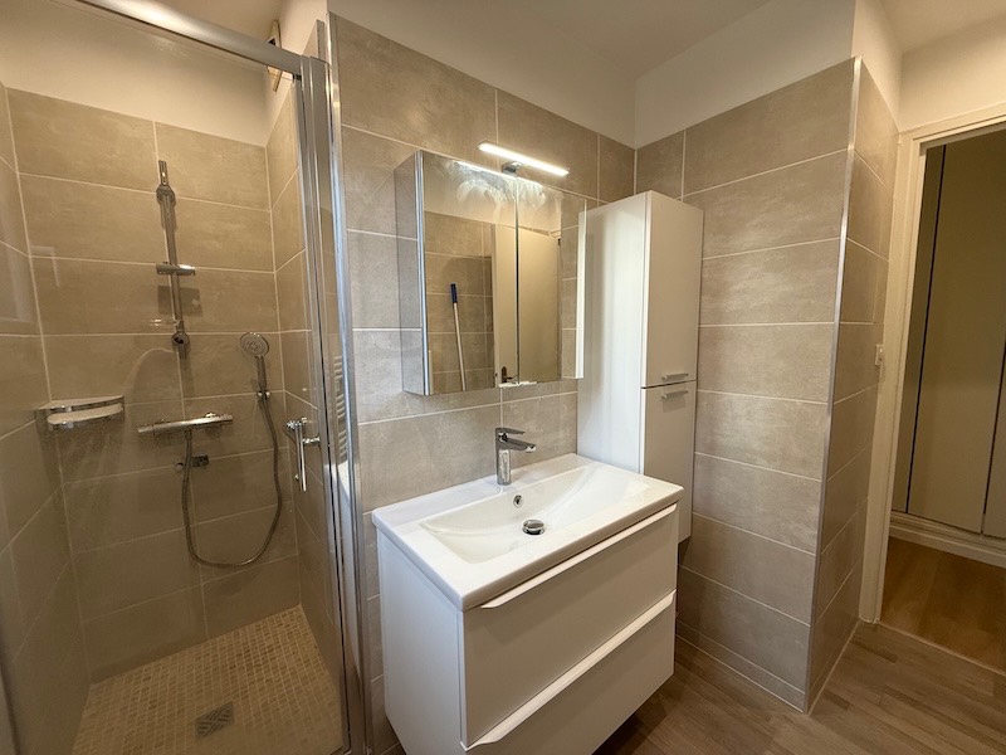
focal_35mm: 14
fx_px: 407
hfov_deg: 102.1
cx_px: 503
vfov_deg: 85.7
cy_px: 378
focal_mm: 2.22
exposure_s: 1/100
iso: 160
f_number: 2.2
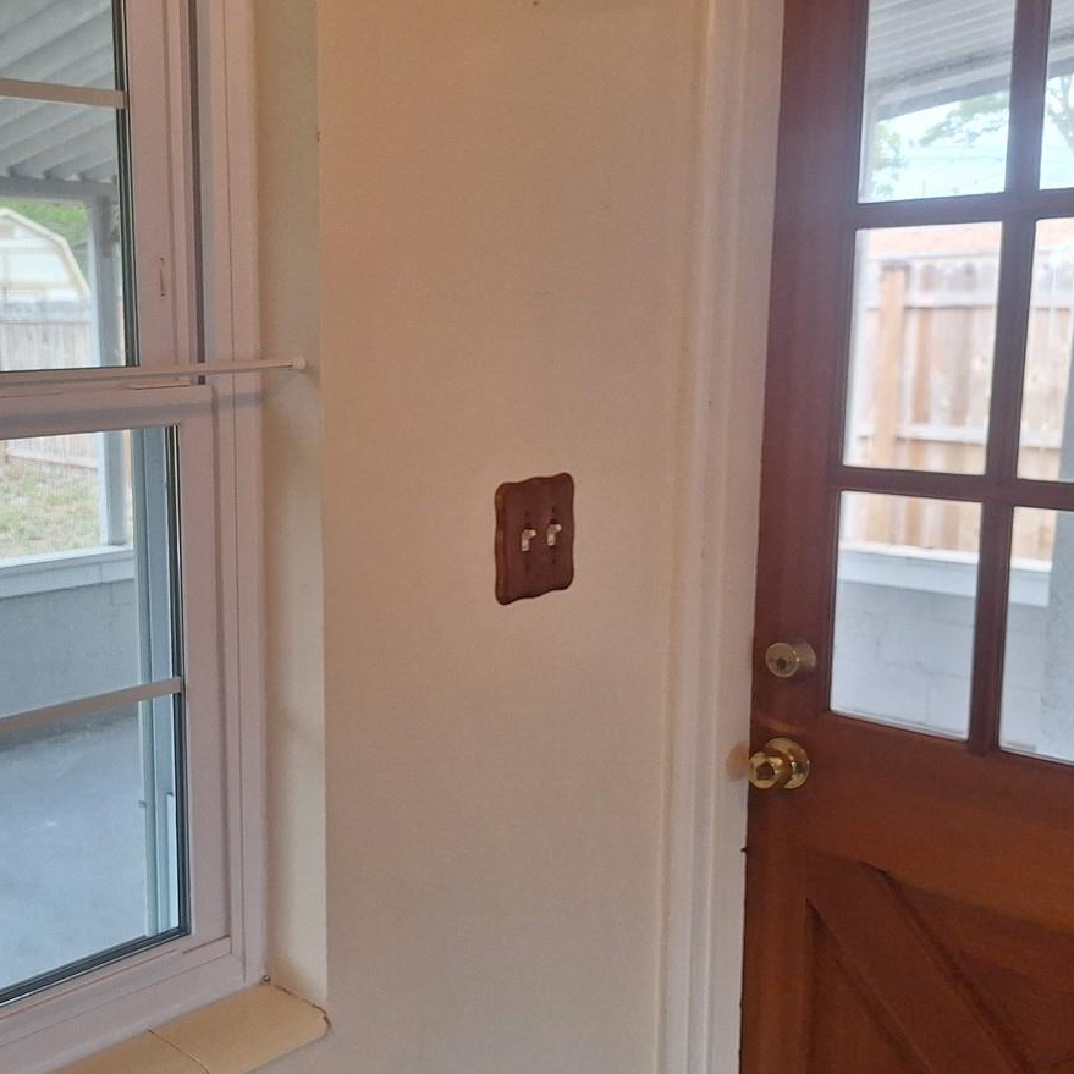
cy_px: 545
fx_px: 1299
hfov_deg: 43.8
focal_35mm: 37
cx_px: 298
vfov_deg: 44.9
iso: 64
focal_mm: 5.54
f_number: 1.8
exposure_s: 1/120
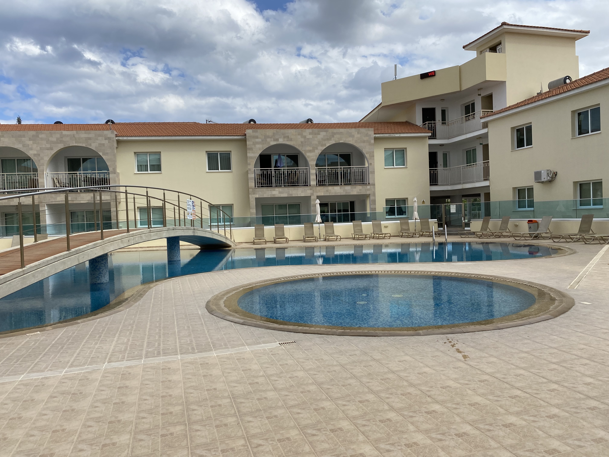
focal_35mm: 26
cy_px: 228
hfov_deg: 67.3
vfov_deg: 53.1
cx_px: 304
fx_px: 457
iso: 32
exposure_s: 1/3846
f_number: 1.8
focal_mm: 4.25
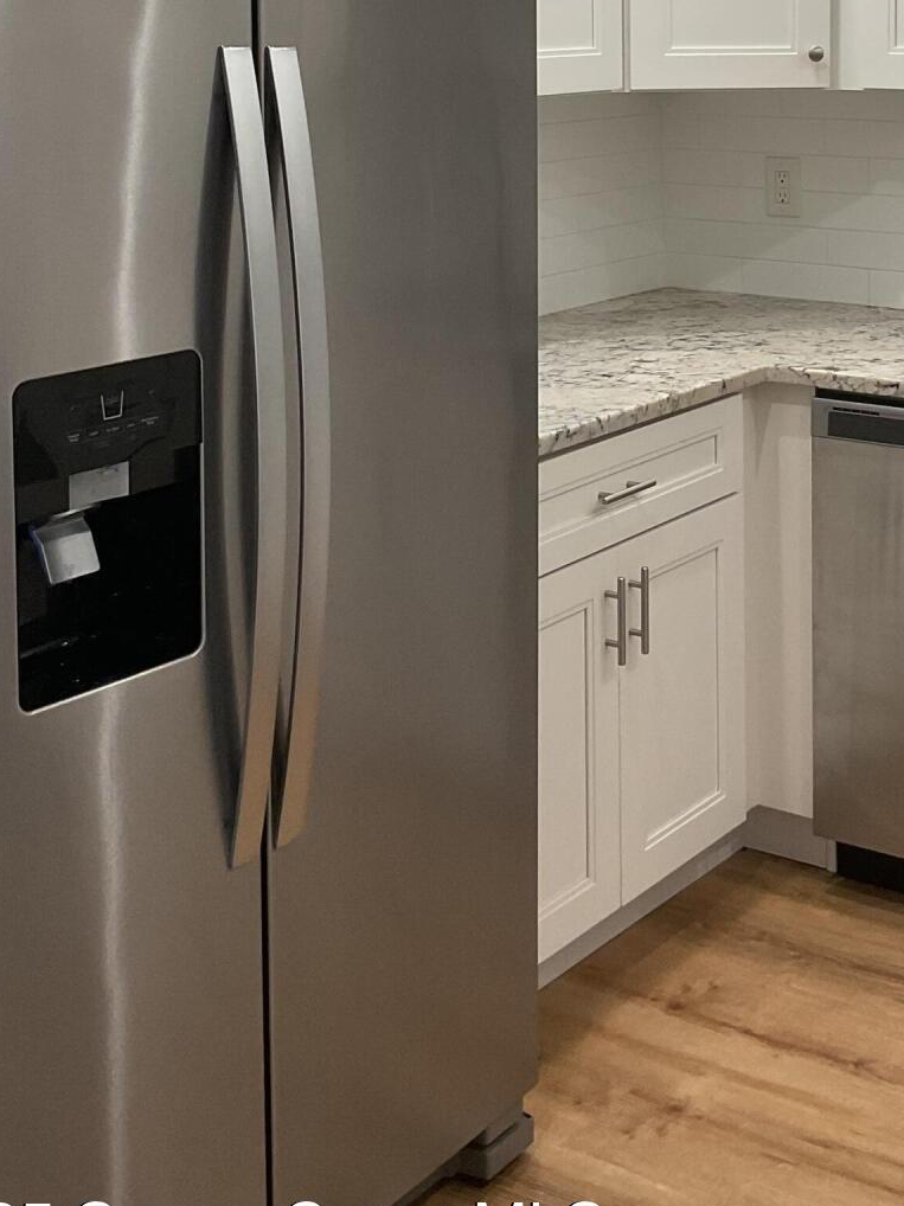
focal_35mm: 57
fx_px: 1986
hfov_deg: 25.2
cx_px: 740
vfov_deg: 32.3
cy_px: 152
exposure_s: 1/60
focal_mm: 3
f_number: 1.8
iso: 40
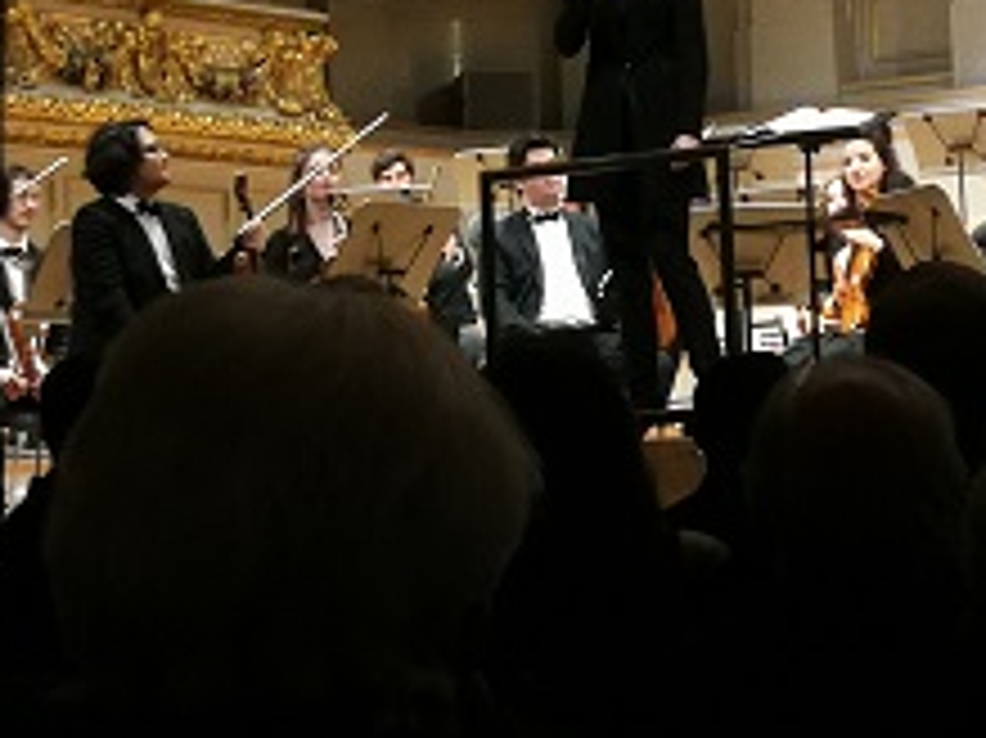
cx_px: 806
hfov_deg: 16.7
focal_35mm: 117
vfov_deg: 12.6
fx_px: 3331
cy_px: 104
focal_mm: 3.95
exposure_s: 1/33.3
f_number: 2.2
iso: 320
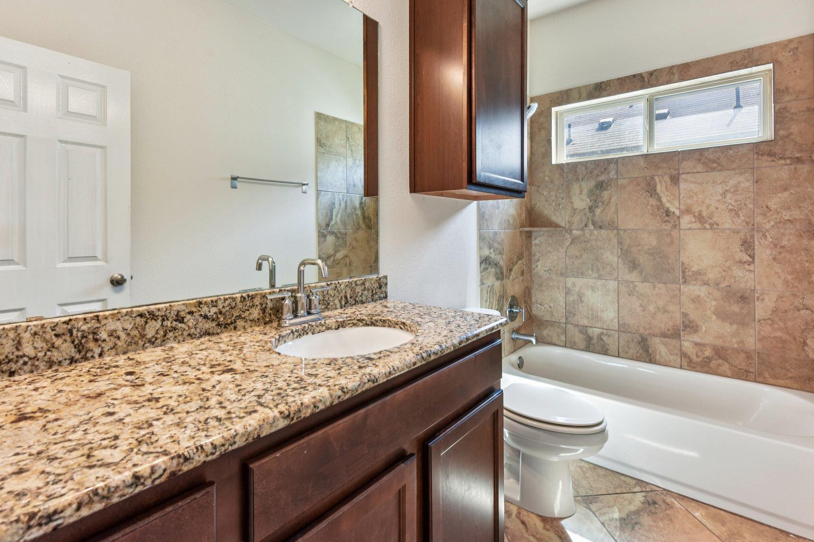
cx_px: 401
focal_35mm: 17
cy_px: 226
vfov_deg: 70.0
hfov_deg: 93.3
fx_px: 384
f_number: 8
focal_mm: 14
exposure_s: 1/15
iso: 180
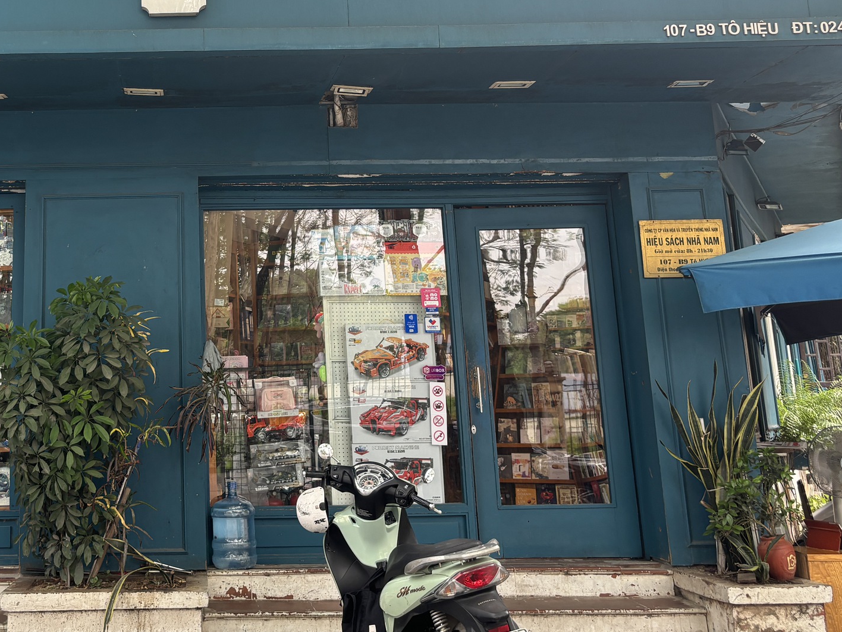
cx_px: 194
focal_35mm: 47
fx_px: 1143
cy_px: 132
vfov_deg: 30.2
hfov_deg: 39.2
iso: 40
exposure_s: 1/138
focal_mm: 5.96
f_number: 1.6
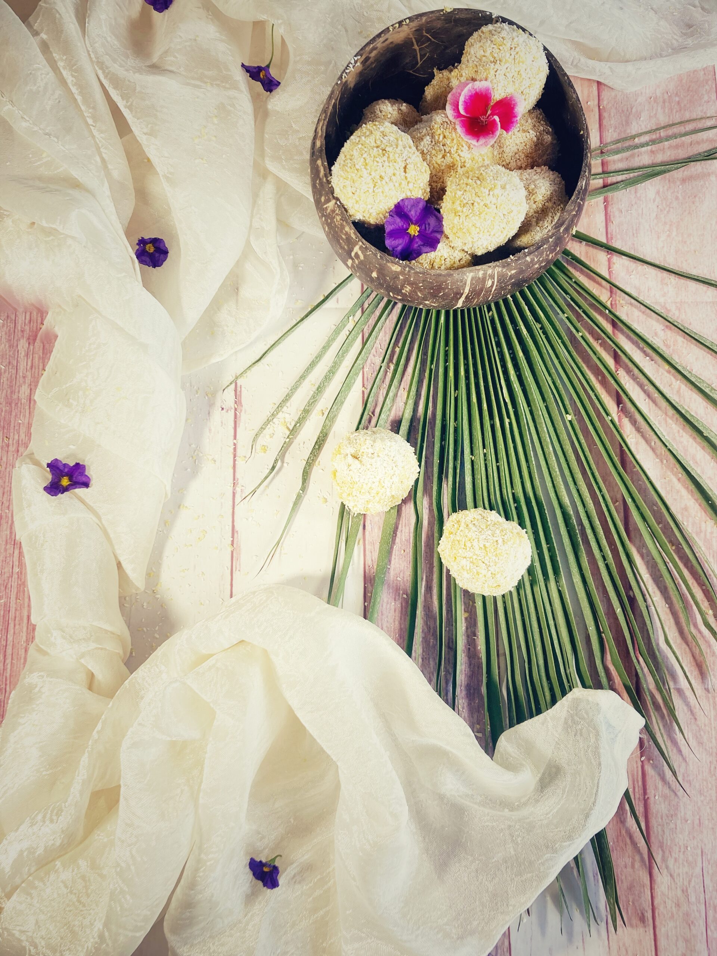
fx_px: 773
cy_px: 478
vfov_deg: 63.4
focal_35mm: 28
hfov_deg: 49.7
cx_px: 358
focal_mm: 3.99
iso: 20
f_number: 1.8
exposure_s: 1/100
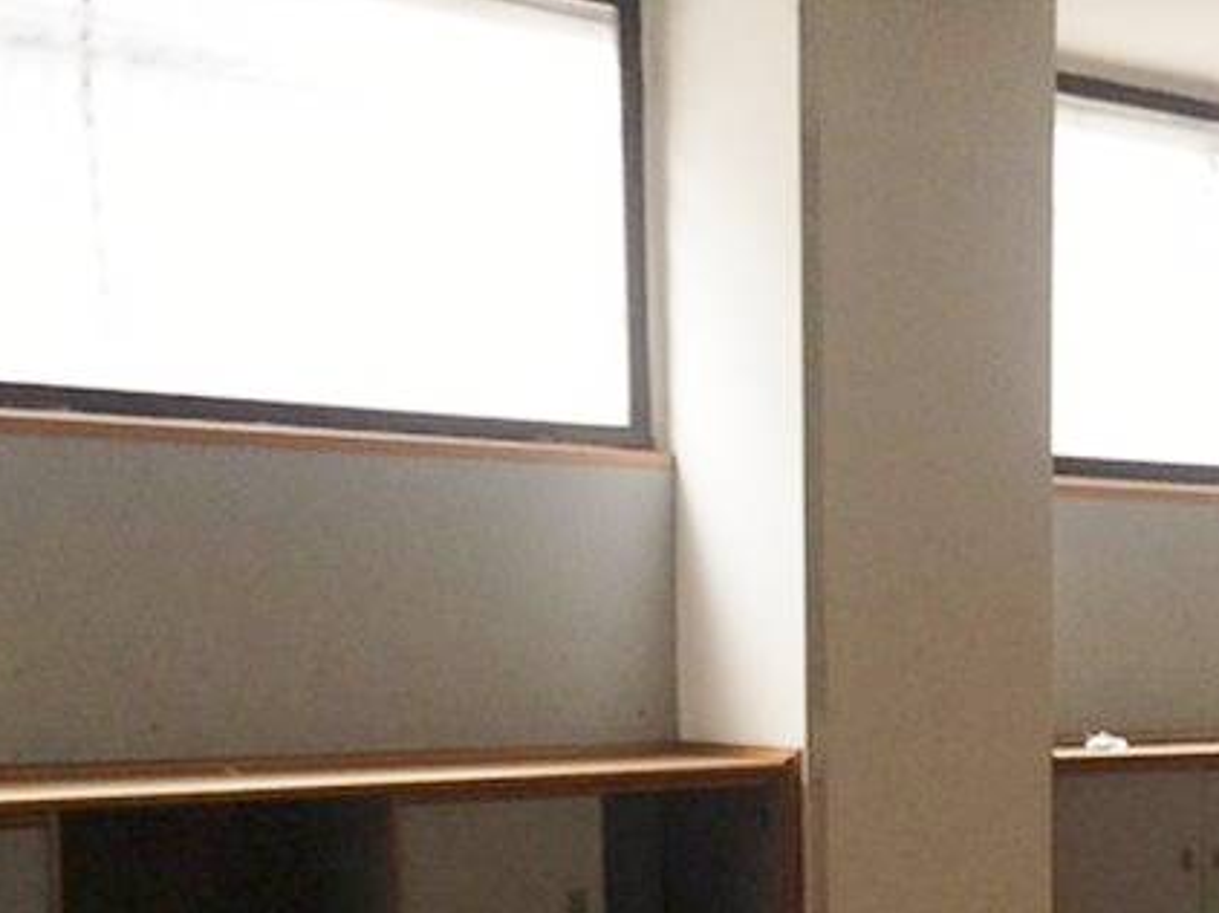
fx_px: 1936
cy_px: 861
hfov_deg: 34.1
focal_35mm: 55
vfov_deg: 25.5
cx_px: 942
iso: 250
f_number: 2.2
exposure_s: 1/24
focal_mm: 4.15
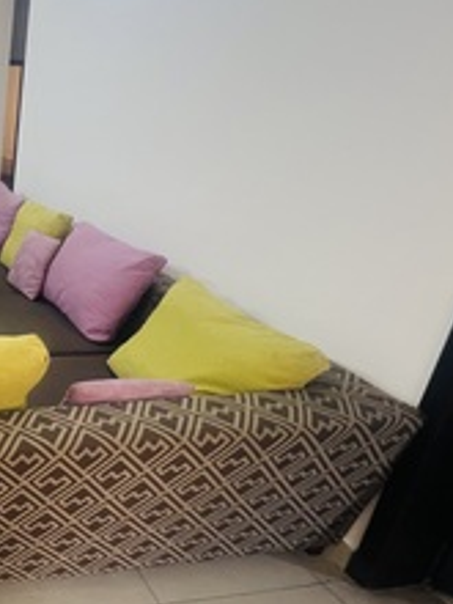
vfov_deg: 65.2
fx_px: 471
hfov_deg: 37.8
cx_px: -97
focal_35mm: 27
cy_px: 279
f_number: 1.8
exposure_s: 1/50
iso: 250
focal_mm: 1.57
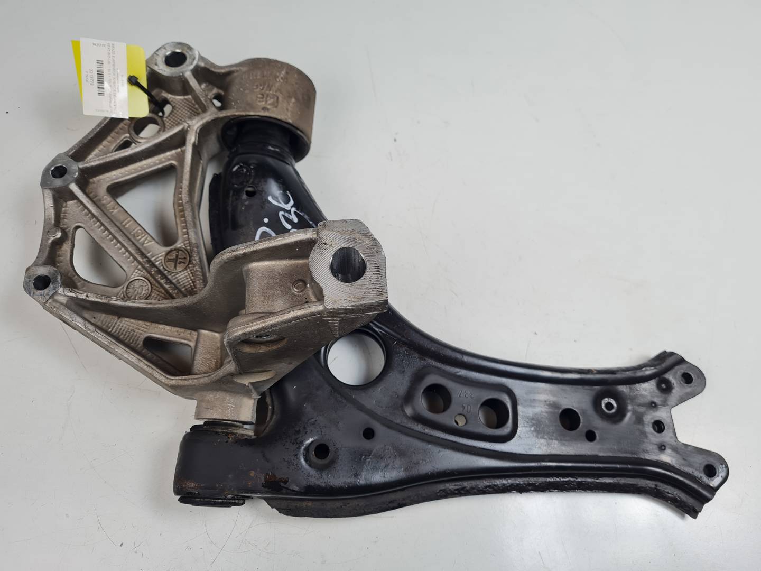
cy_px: 286
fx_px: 572
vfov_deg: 53.1
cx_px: 380
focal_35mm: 26
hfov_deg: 67.3
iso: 50
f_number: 1.8
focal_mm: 5.4
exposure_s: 1/330
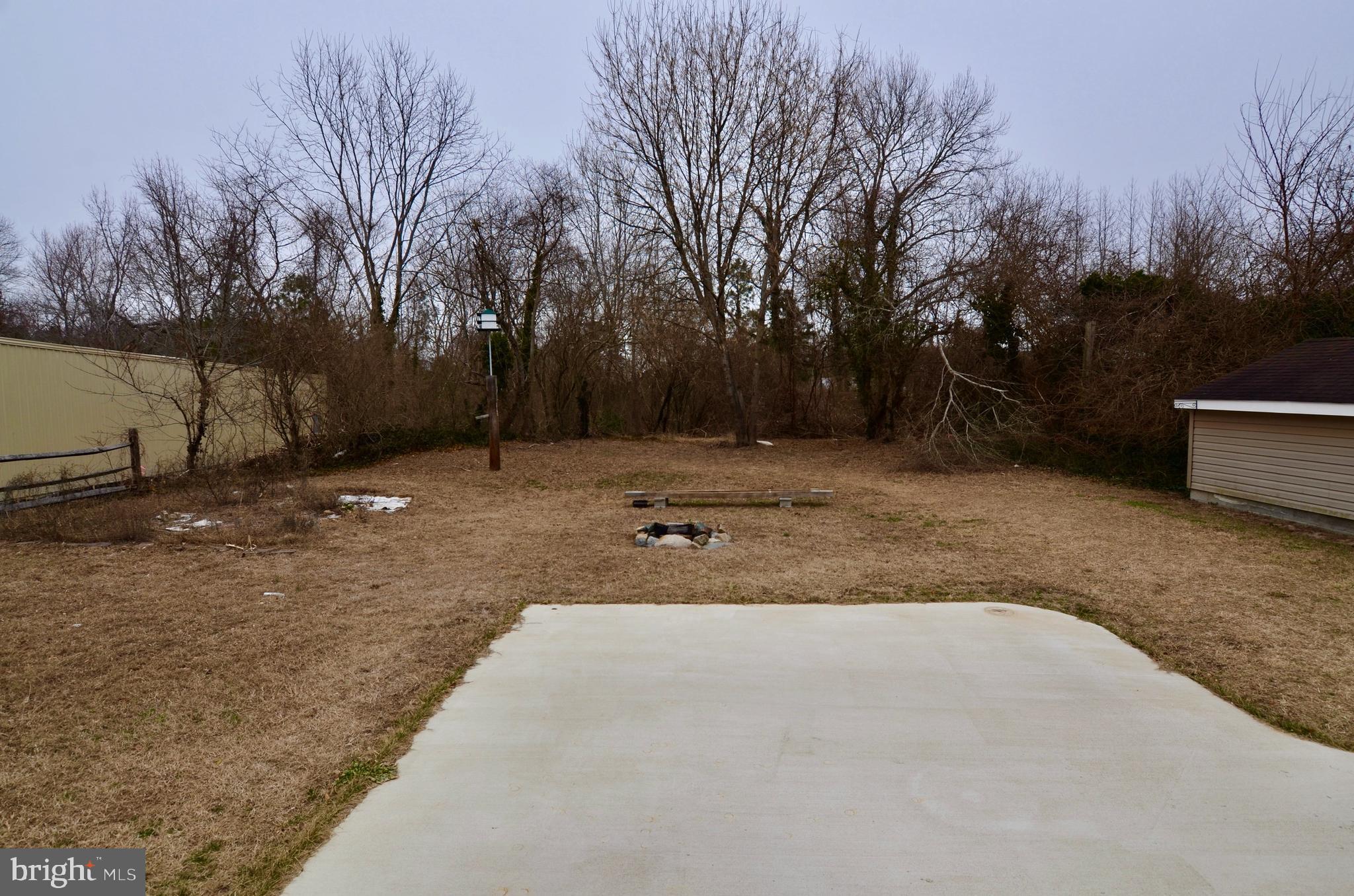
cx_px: 677
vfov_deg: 36.7
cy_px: 448
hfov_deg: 53.2
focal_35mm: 36
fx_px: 1351
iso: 100
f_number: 8
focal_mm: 24
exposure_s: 1/250
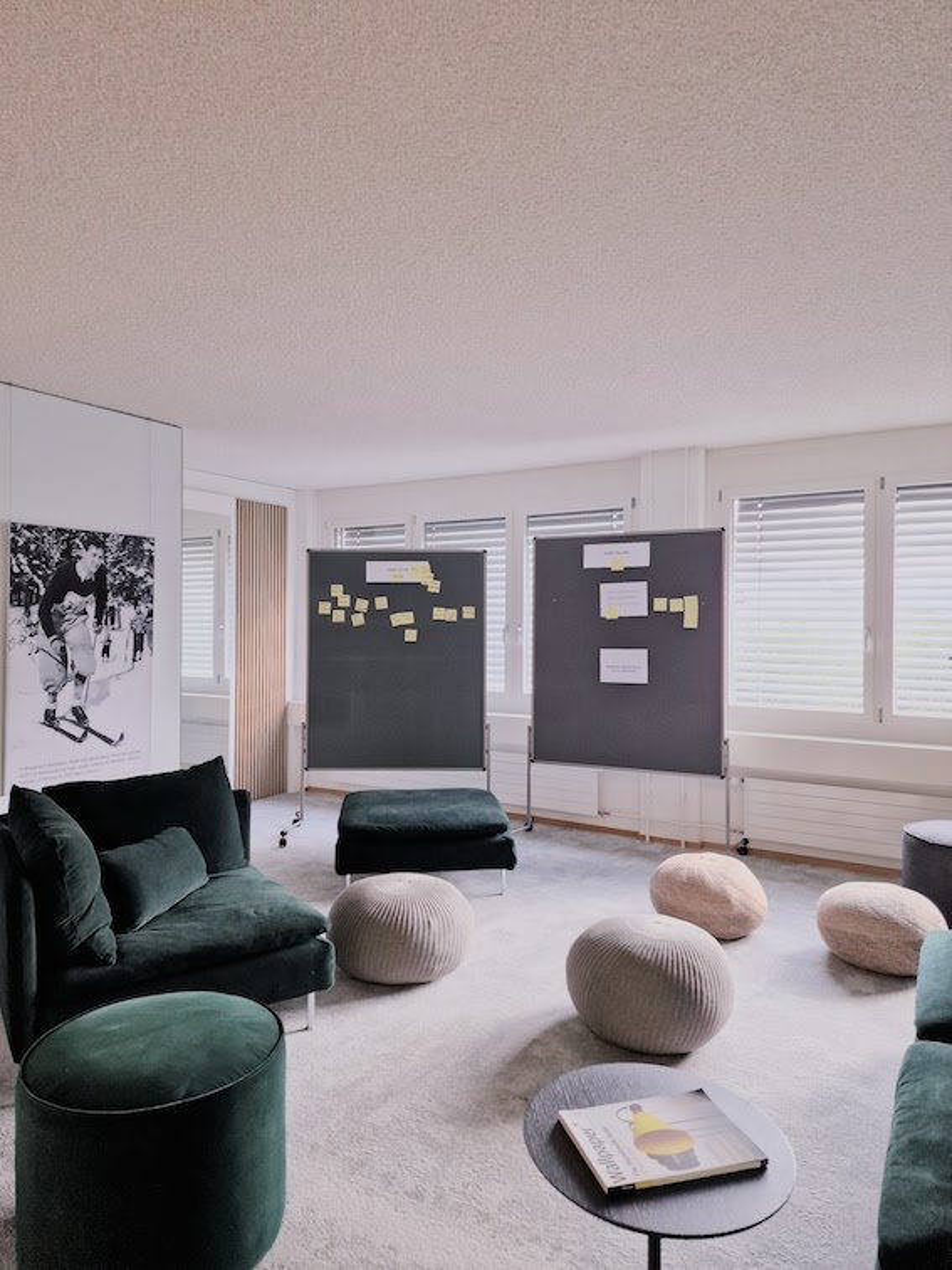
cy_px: 635
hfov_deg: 58.9
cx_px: 476
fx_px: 843
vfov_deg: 73.9
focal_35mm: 23
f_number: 1.8
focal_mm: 6.4
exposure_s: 1/180
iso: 200
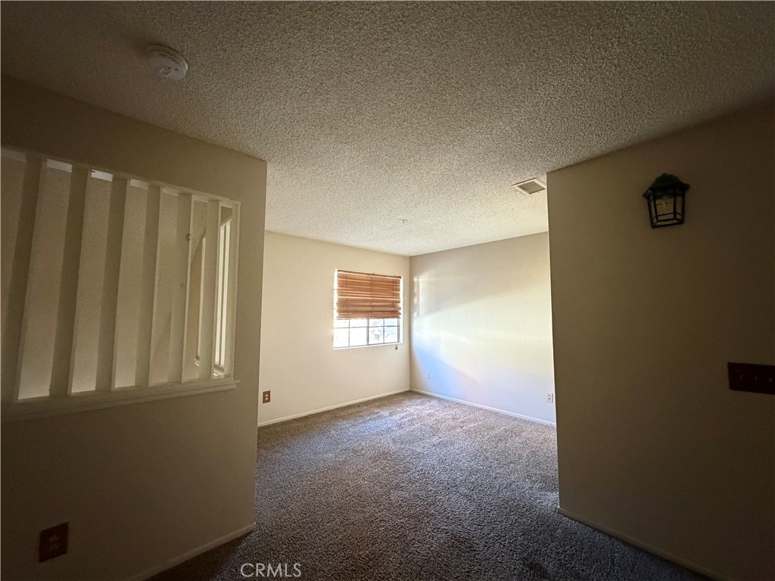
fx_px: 313
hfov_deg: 102.1
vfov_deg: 85.7
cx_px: 388
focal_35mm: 14
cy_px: 290
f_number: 2.2
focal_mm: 2.22
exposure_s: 1/60
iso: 1000
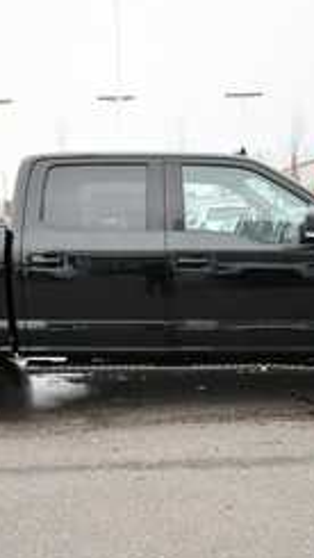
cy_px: 293
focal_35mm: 36
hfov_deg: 32.9
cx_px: 146
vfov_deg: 55.3
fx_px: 532
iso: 1600
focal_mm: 14
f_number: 5
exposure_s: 1/125
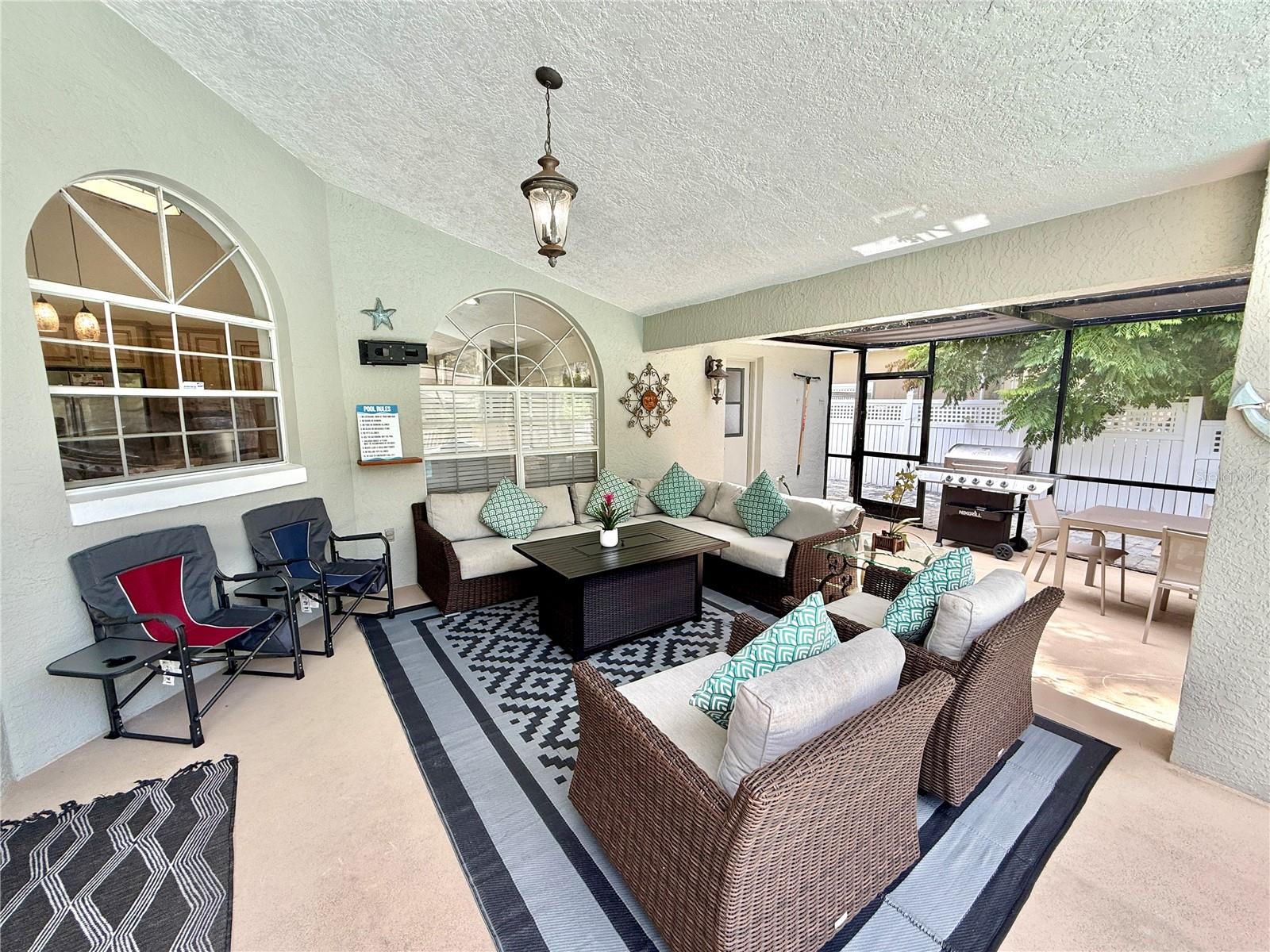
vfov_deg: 85.7
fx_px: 514
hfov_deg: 102.1
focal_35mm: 14
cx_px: 635
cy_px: 476
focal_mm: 2.22
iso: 50
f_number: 2.2
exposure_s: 1/117
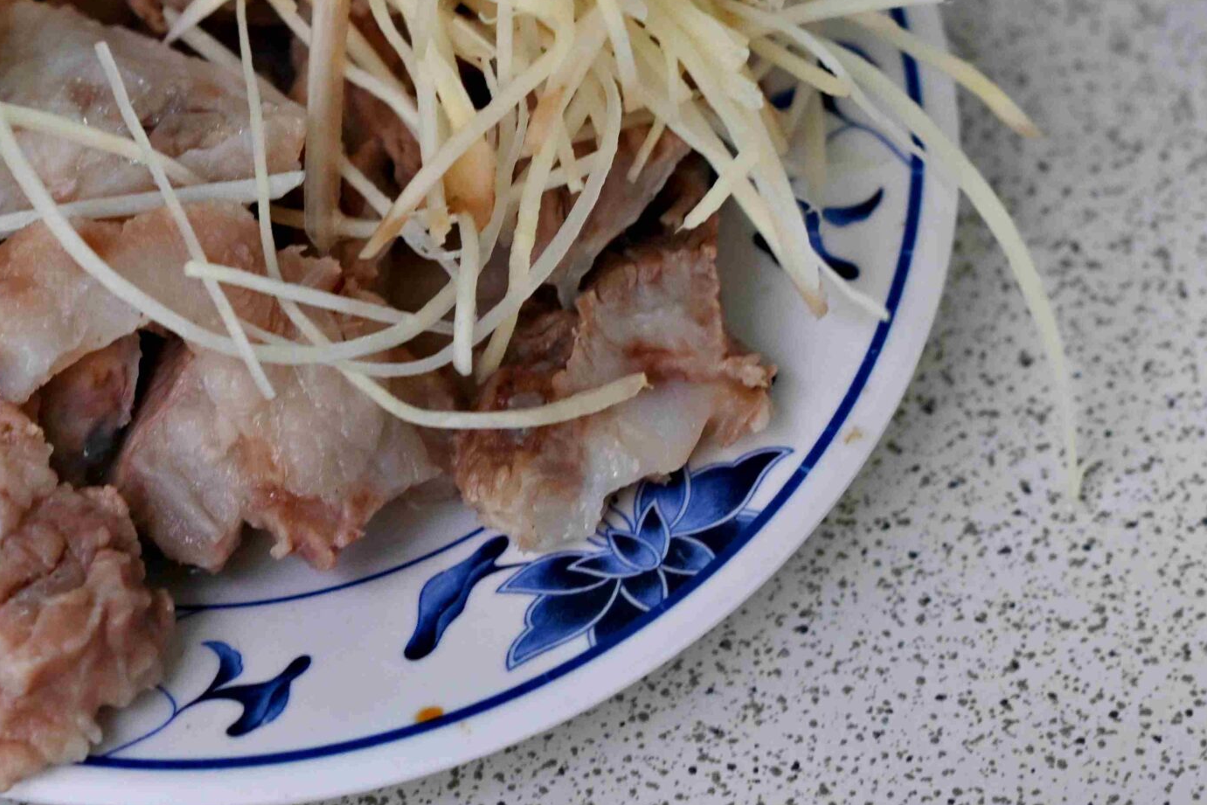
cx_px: 201
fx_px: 4661
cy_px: 300
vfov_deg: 9.9
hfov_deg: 14.7
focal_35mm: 139
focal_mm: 50
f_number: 3.2
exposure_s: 1/160
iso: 640
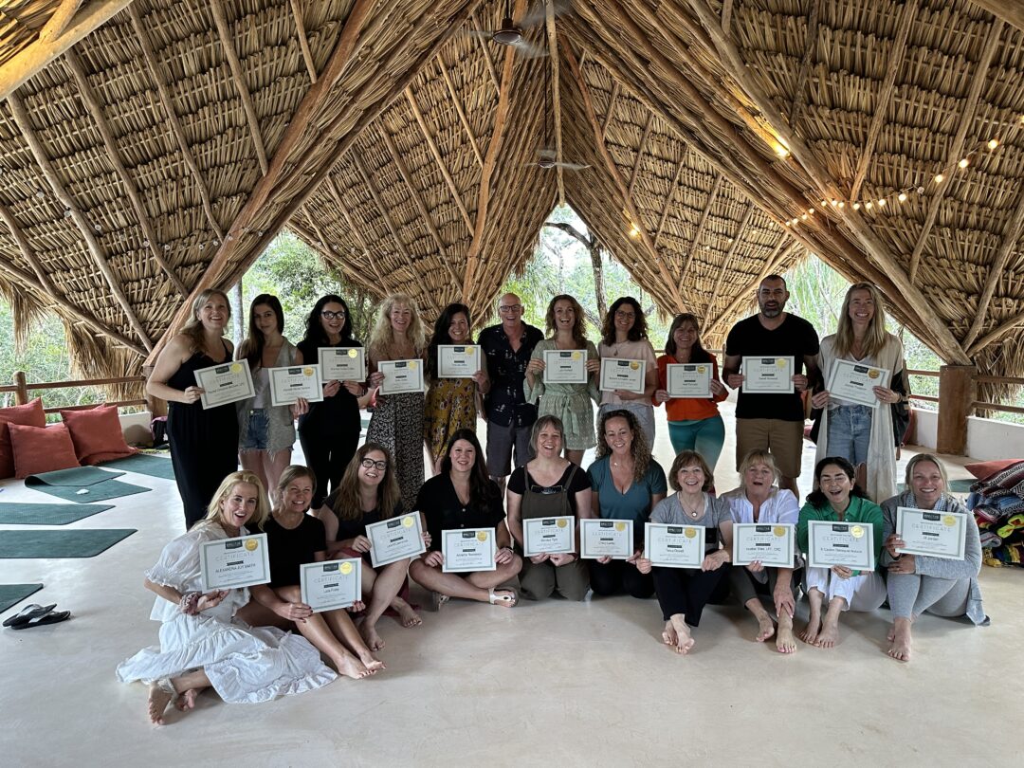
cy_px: 384
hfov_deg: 71.6
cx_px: 512
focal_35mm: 24
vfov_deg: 56.8
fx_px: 710
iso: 320
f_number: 1.78
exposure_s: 1/60
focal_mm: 6.86
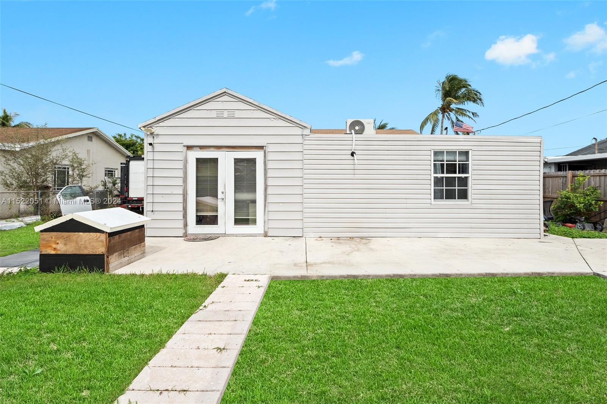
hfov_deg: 104.2
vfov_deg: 81.2
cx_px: 304
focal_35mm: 14
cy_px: 202
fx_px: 236
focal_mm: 14
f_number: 8
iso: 200
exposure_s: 1/800
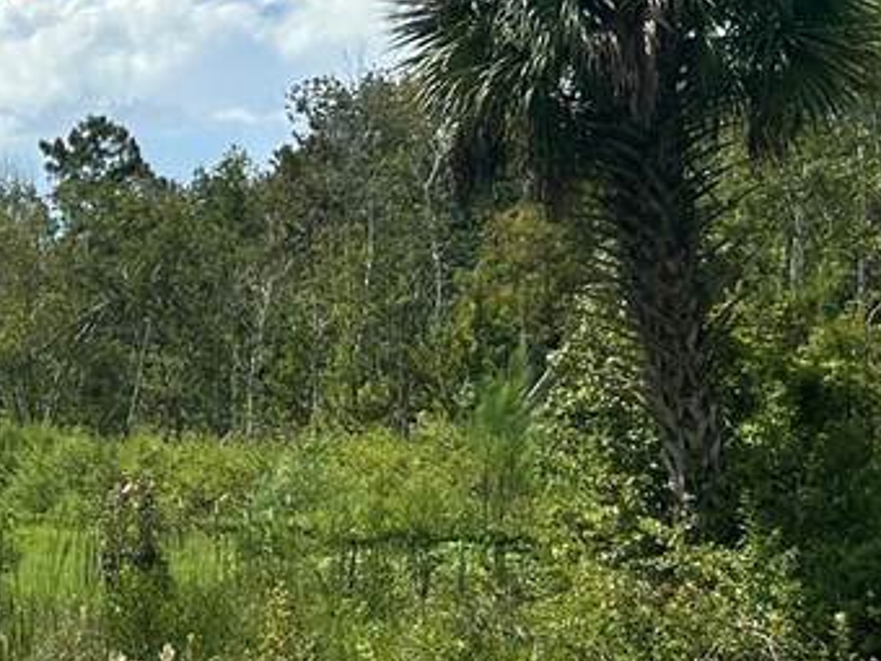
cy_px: 303
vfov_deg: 15.1
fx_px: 2494
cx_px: -254
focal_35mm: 98
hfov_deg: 18.7
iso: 50
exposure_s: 1/5587
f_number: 1.5
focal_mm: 5.7
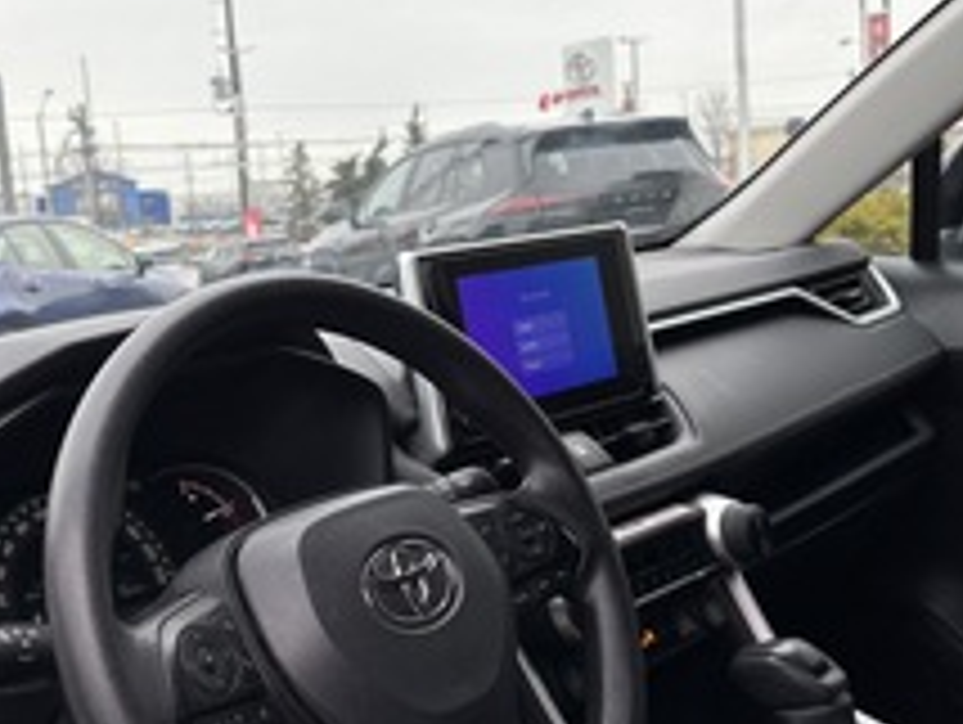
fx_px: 1420
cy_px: 393
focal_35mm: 51
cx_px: 351
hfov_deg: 37.2
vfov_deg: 28.6
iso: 50
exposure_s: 1/303
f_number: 1.6
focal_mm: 5.96
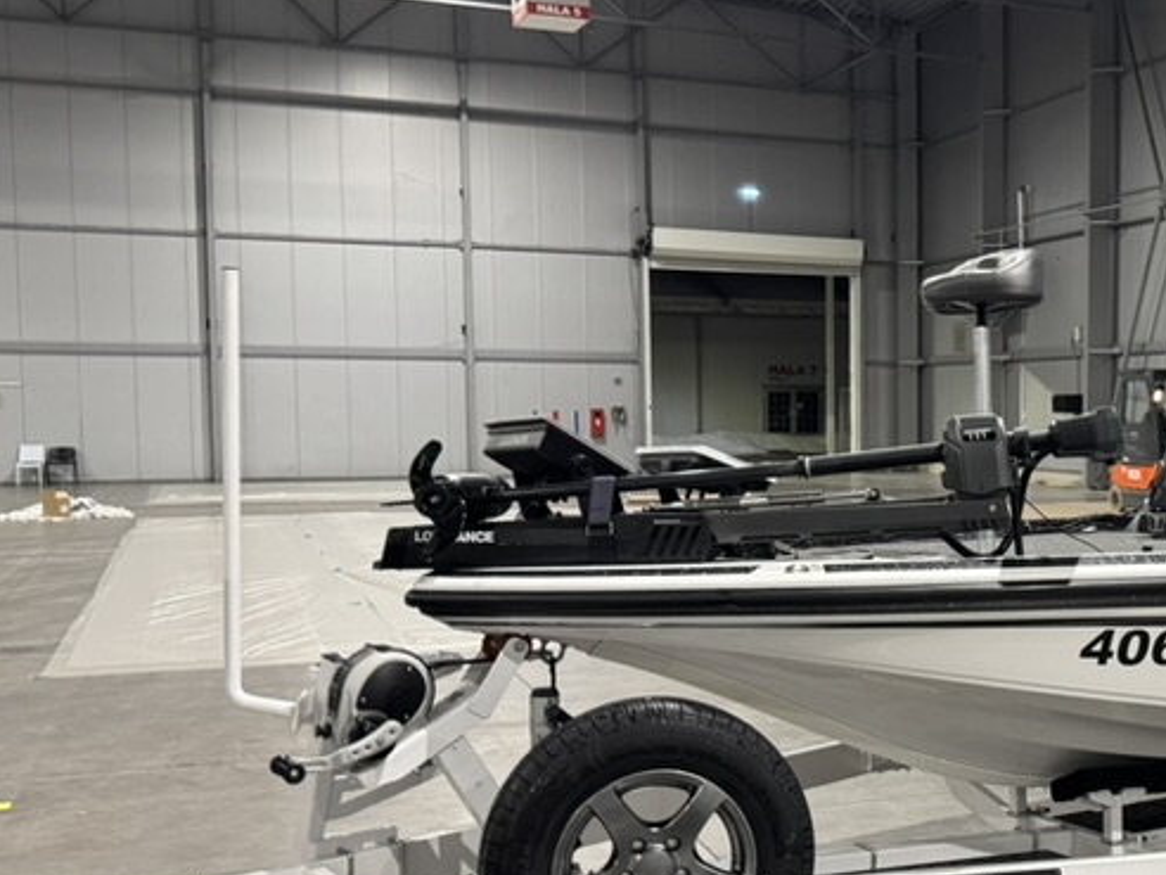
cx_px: 1021
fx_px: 1684
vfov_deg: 29.0
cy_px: 526
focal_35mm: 50
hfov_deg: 36.1
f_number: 1.78
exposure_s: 1/50
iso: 400
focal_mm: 6.76
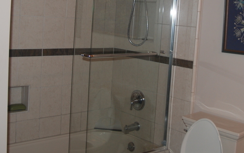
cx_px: 161
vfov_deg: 23.3
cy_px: 39
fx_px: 366
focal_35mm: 55
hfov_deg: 36.5
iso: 200
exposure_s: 1/60
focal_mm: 20
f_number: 3.5
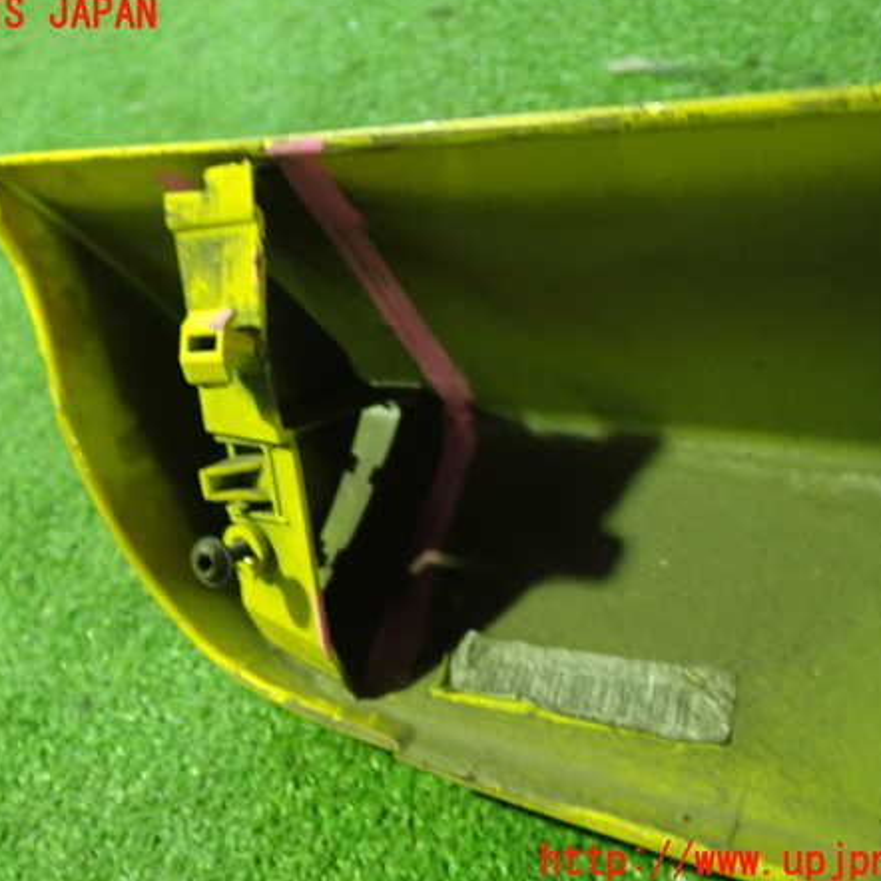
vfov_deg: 46.0
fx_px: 1037
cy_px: 439
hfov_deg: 46.0
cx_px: 393
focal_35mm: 36
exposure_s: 1/30
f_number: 2.3
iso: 640
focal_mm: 5.4
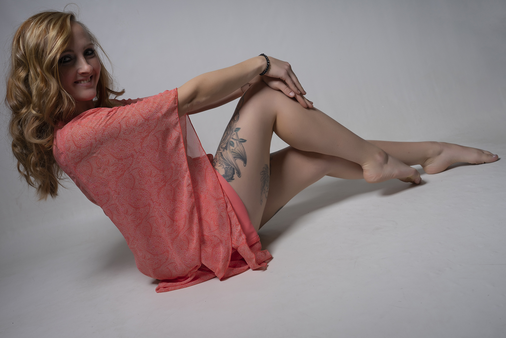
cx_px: 253
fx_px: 647
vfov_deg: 29.2
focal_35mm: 46
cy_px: 169
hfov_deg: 42.7
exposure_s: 1/200
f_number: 5.6
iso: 50
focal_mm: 46
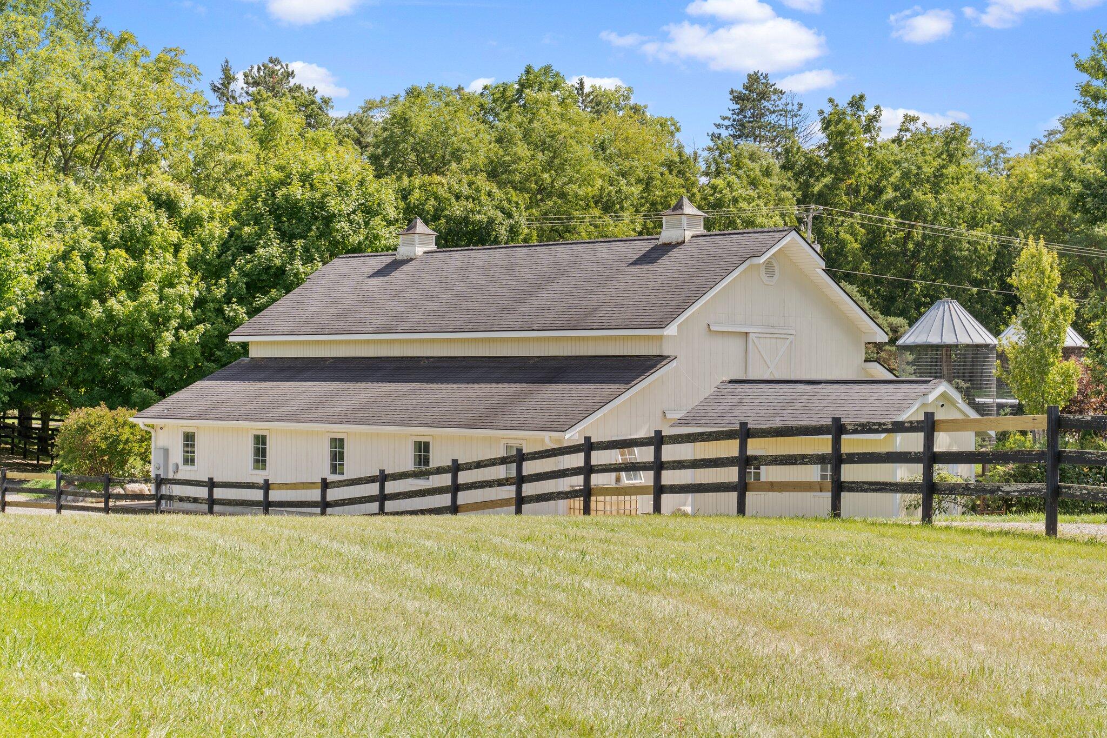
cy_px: 369
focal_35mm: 62
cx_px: 554
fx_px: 1906
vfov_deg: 21.9
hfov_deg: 32.4
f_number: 11
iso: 64
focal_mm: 62
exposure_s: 1/100
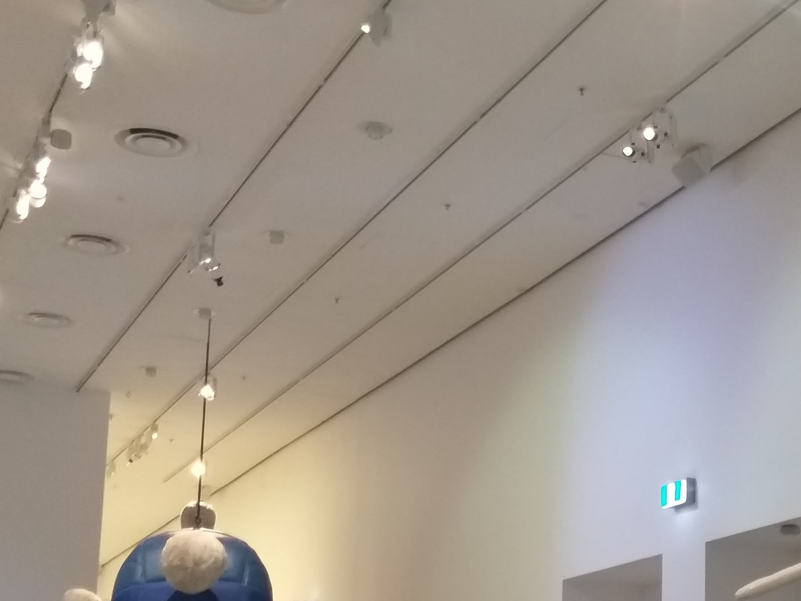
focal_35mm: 67
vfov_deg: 21.6
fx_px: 1550
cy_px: 508
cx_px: 727
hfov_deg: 27.9
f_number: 1.7
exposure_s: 1/25
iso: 200
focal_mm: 3.93
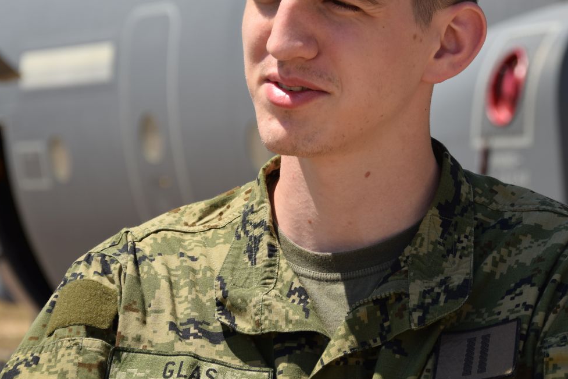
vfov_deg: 8.0
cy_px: 87
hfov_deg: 11.9
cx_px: 410
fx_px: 2713
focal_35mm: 172
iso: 100
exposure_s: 1/500
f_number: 5.3
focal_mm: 70
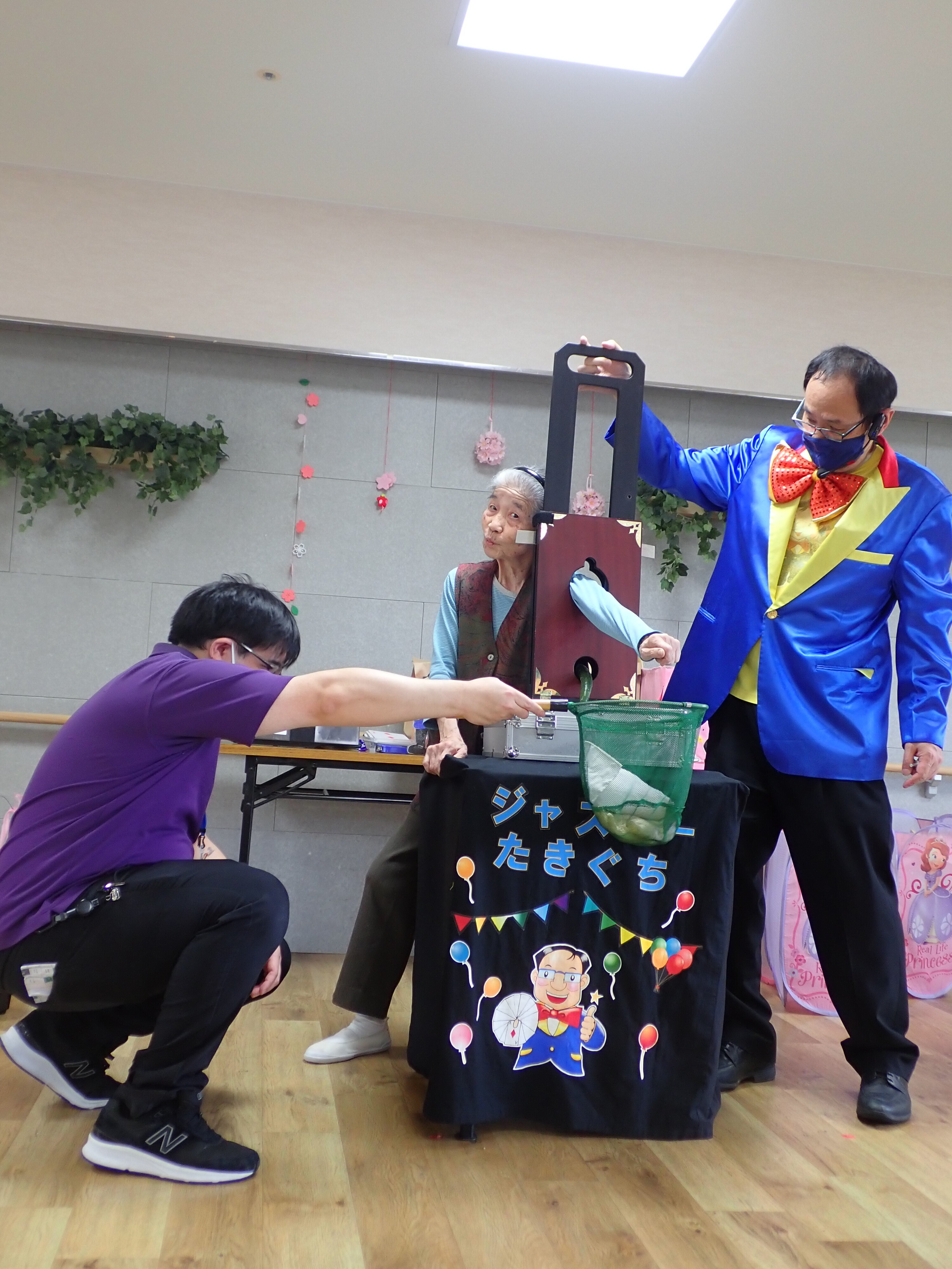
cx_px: 476
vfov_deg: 52.6
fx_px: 1283
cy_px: 634
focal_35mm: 35
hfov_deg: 40.7
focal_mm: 6.4
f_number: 2.6
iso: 200
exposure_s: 1/50
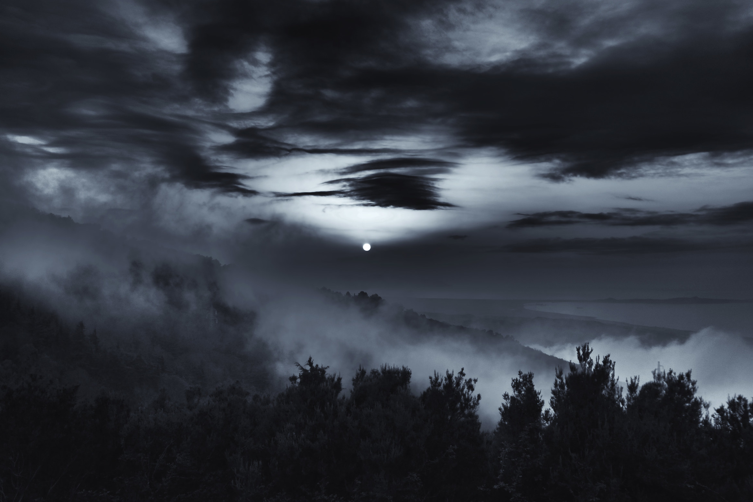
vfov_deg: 38.9
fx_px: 711
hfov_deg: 55.8
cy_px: 246
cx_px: 379
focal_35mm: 34
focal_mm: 22
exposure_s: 1/100
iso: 100
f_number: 6.3
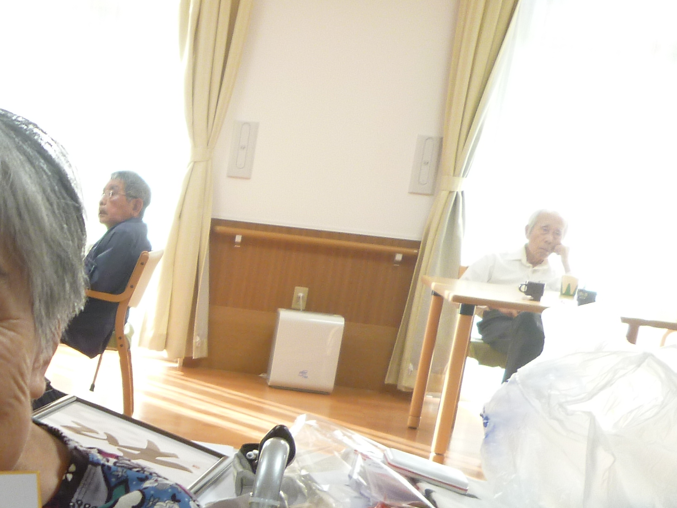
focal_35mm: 65
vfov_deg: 22.0
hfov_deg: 26.7
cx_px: -122
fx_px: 1271
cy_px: 459
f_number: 2.8
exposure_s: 1/30
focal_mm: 4.5
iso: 80
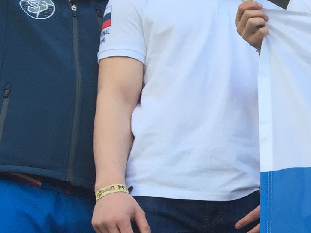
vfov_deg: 12.8
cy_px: 243
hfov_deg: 14.7
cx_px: 593
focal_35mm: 114
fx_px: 1025
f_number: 2.2
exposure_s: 1/162
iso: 32
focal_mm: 4.15
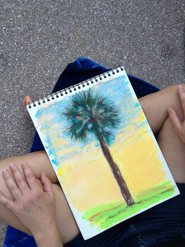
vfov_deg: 51.4
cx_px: 95
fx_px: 257
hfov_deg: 39.6
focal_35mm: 36
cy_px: 126
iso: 64
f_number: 2.4
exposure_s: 1/552
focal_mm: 4.28
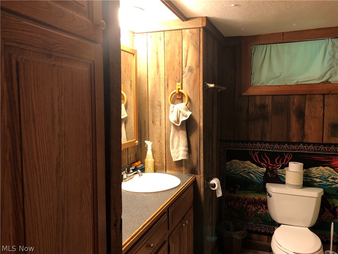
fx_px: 273
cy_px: 127
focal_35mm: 28
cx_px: 169
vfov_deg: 49.7
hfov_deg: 63.4
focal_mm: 4
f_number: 1.8
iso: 100
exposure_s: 1/13
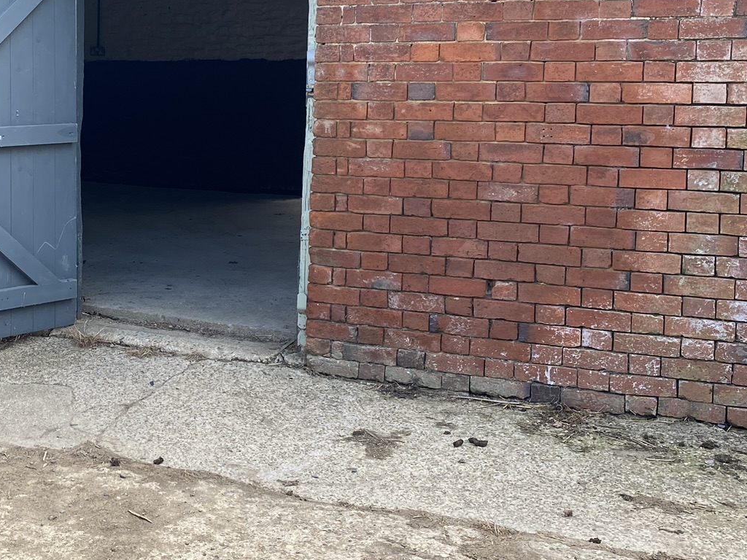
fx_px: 1122
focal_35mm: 52
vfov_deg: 27.7
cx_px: 96
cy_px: 156
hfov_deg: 35.0
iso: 32
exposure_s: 1/456
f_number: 1.8
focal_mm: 4.25
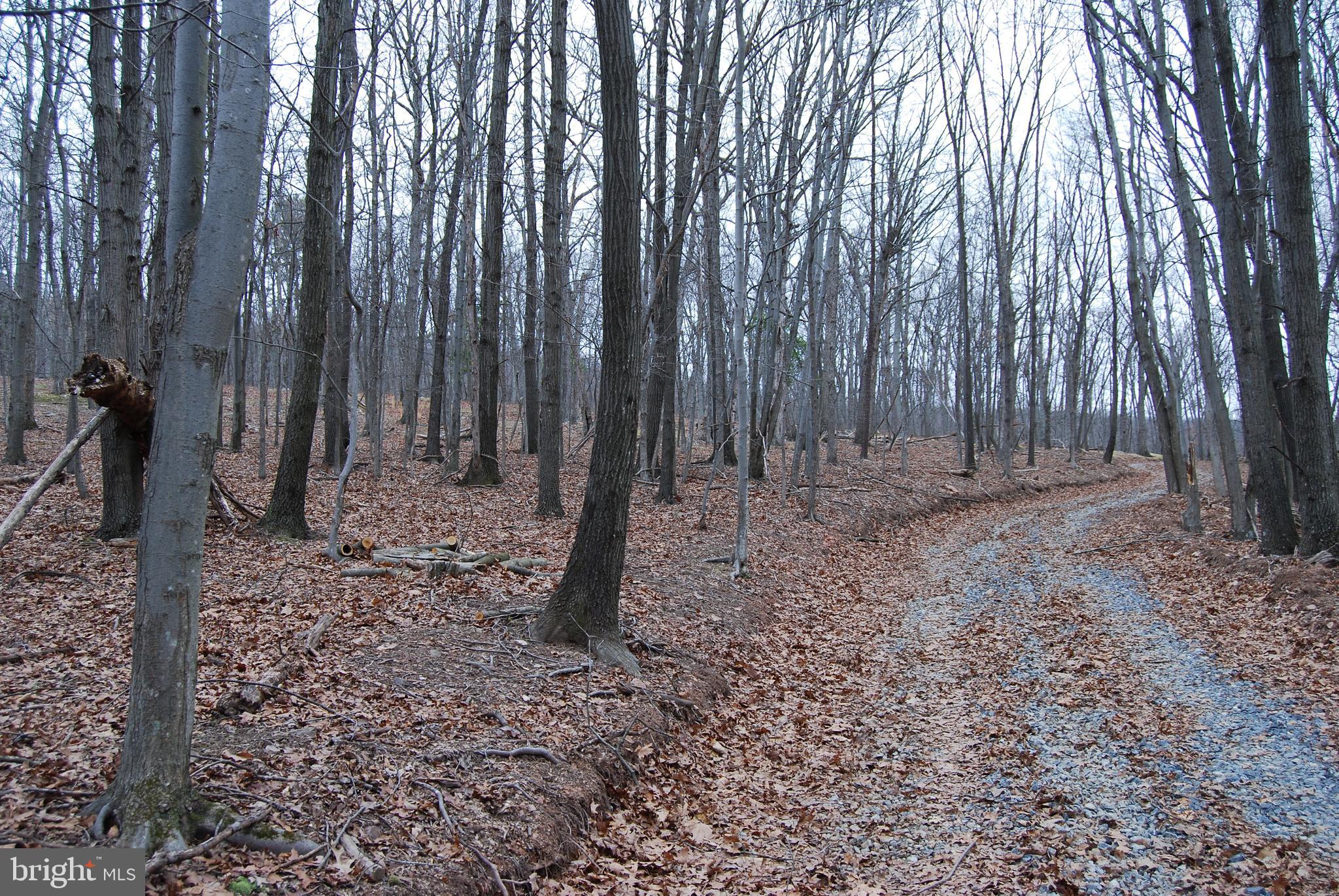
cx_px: 670
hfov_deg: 57.2
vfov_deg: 40.1
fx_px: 1229
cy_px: 448
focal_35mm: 33
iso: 200
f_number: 5.6
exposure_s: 1/60
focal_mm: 22
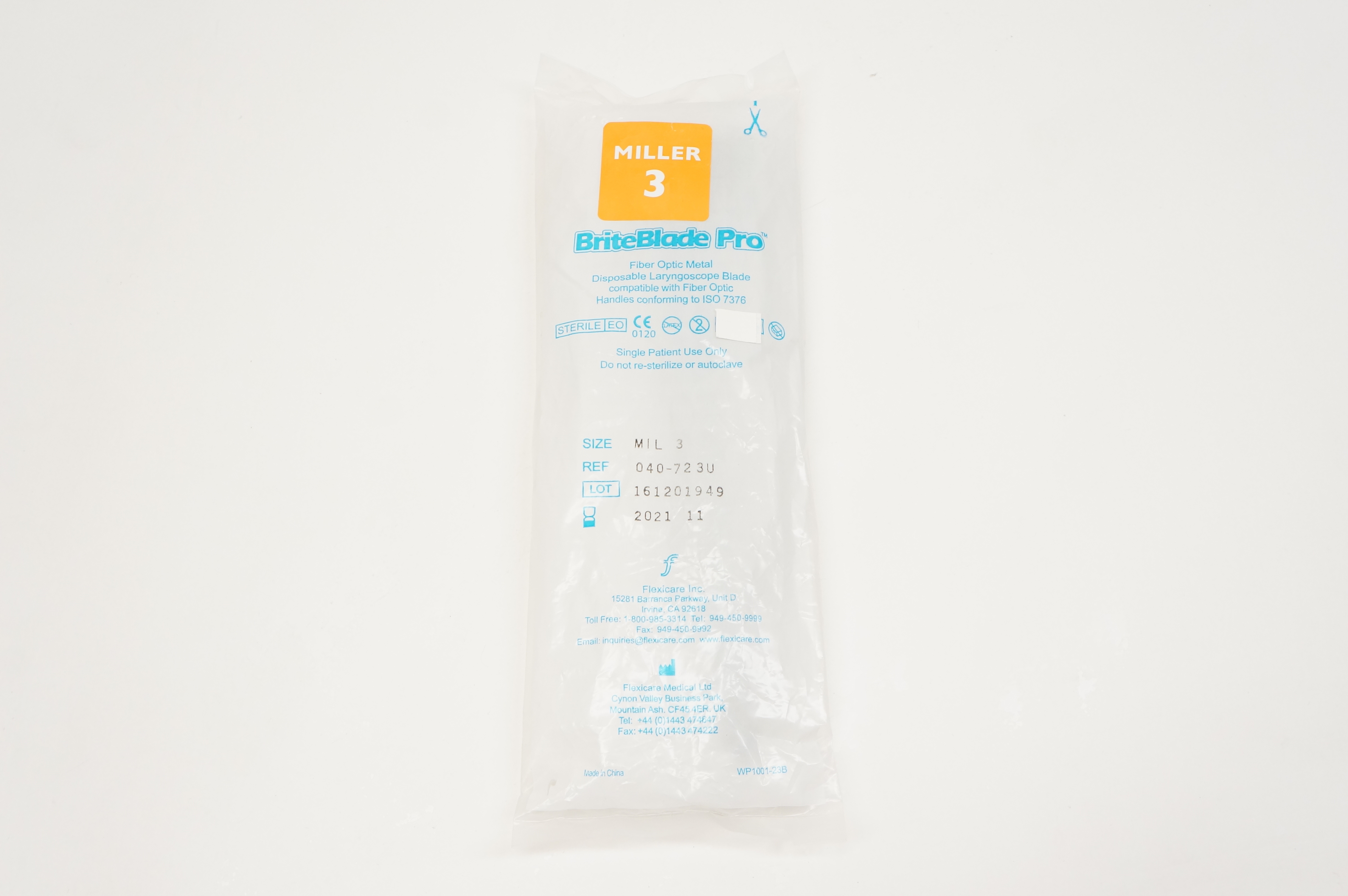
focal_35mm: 40
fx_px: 1515
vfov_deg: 32.9
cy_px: 448
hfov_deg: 48.0
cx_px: 674
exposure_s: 1/100
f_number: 7.1
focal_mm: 27
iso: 800
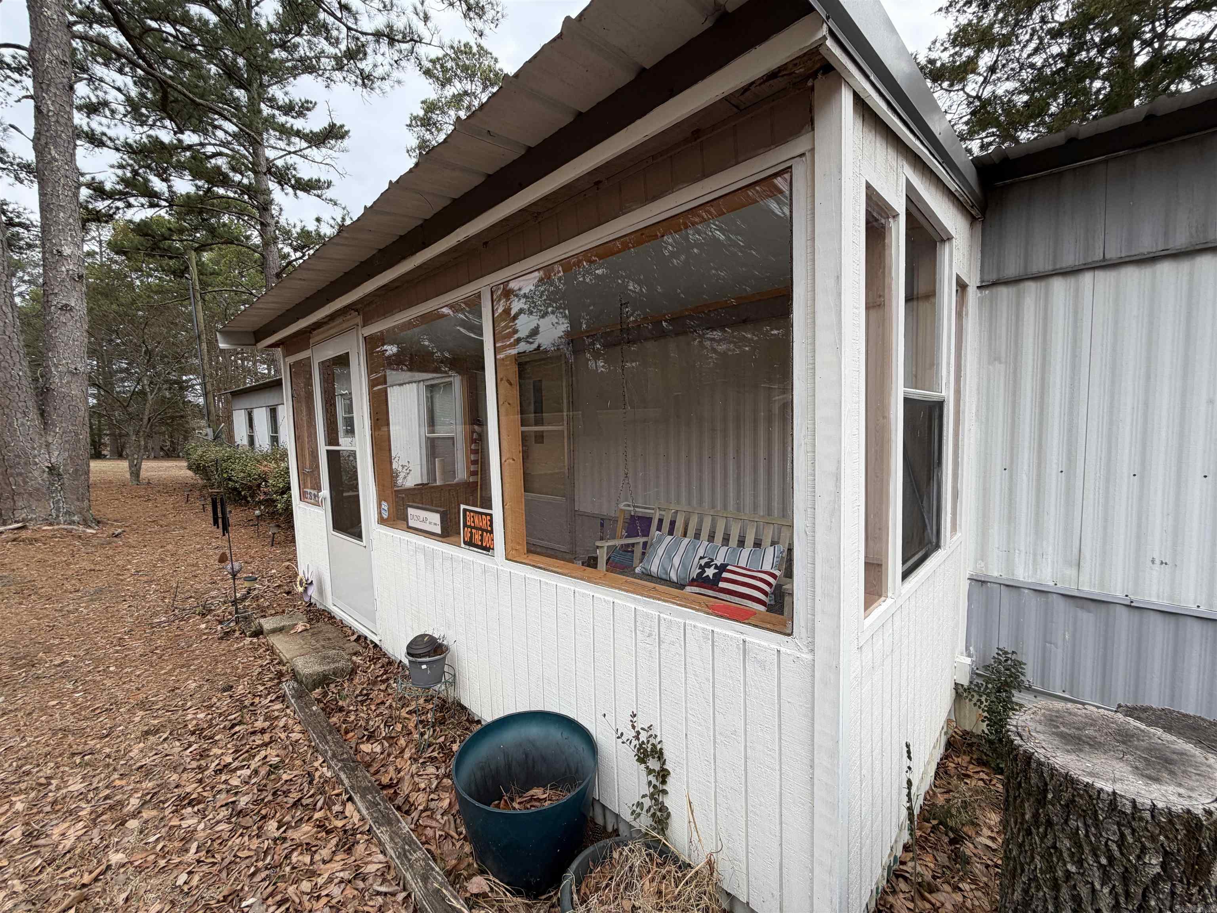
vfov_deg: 85.7
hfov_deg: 102.1
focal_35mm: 14
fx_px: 492
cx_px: 608
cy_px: 456
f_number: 2.2
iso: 50
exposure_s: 1/326
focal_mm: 2.22
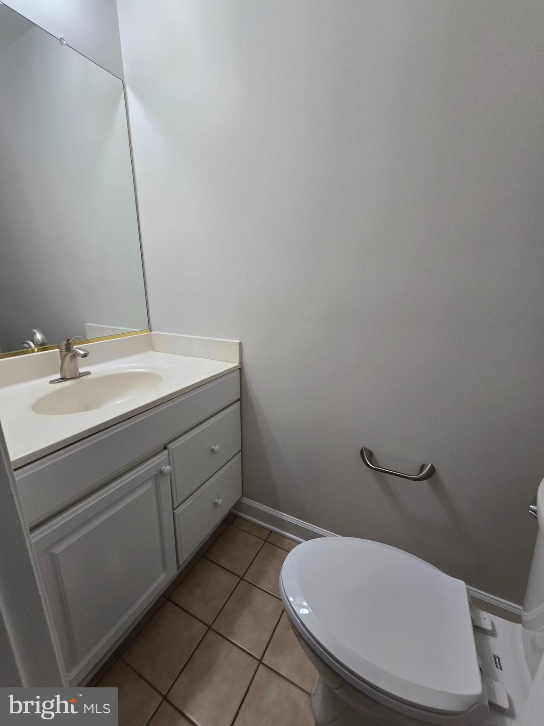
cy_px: 363
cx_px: 272
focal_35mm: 13
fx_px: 272
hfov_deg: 89.9
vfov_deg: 106.2
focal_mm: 2.2
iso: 100
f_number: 2.2
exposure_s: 1/60
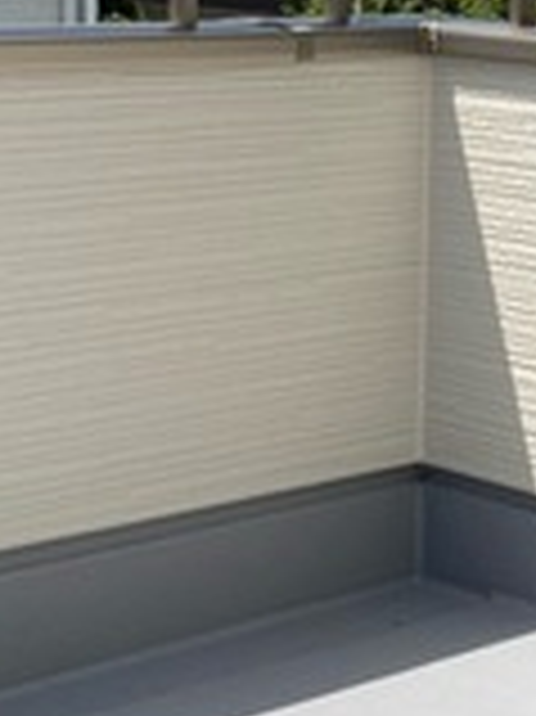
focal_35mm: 113
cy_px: 126
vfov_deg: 17.3
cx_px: 491
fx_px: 2336
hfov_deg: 13.0
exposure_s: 1/2667
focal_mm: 3.99
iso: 25
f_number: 1.8
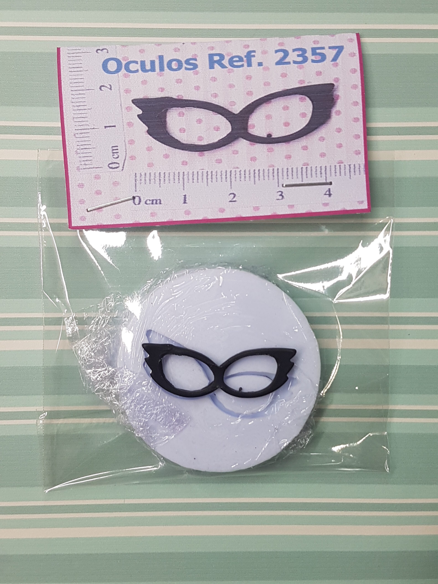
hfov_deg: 53.1
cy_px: 292
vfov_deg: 67.3
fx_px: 439
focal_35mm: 26
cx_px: 219
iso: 50
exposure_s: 1/50
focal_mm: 4.2
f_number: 1.7
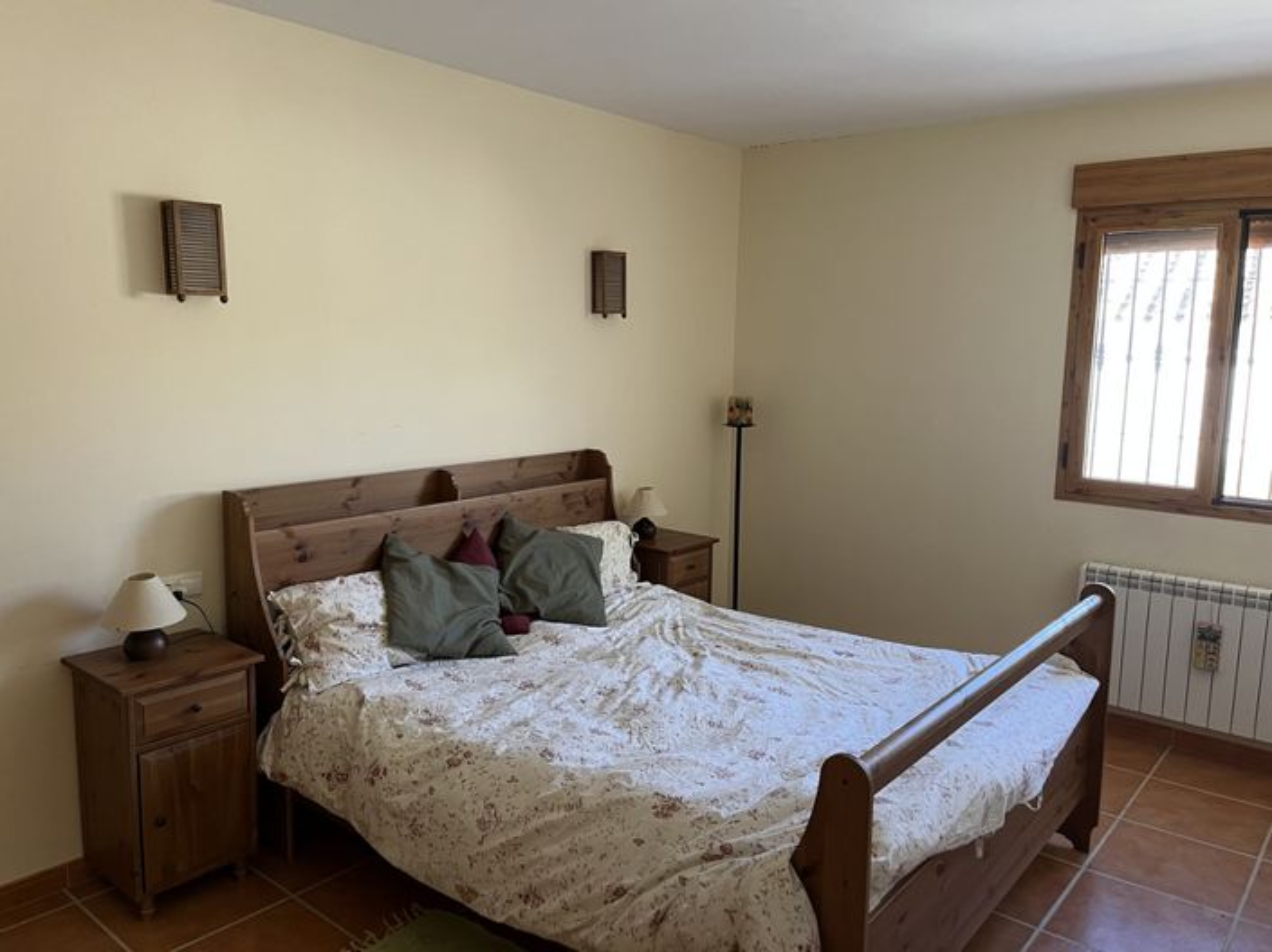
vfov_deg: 53.0
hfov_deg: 67.3
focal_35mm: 26
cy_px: 476
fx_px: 955
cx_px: 636
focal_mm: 5.1
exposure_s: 1/68
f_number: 1.6
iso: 125
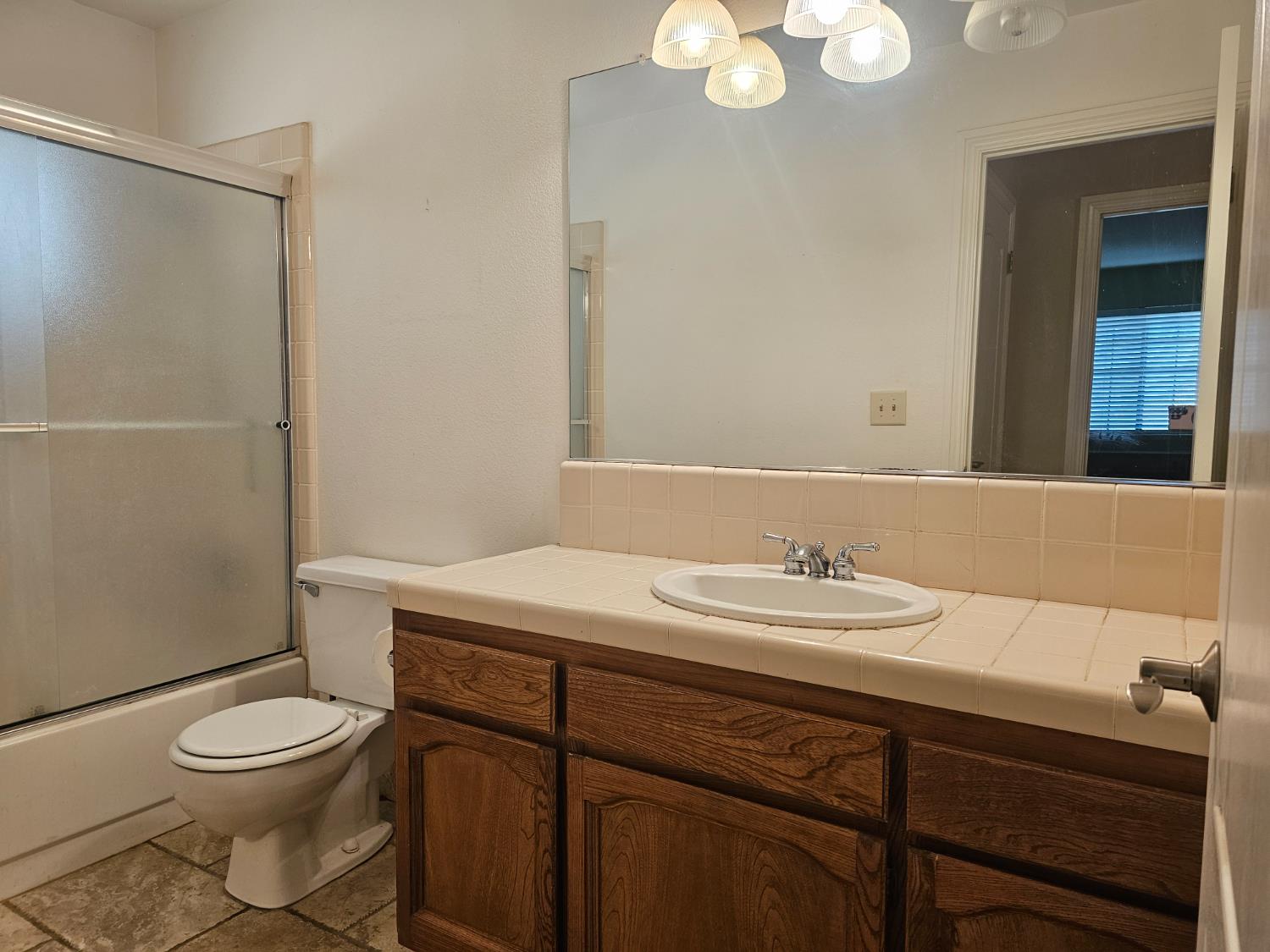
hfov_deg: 73.9
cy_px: 476
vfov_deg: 58.9
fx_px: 844
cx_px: 635
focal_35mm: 23
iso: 160
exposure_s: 1/120
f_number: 1.7
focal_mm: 6.3
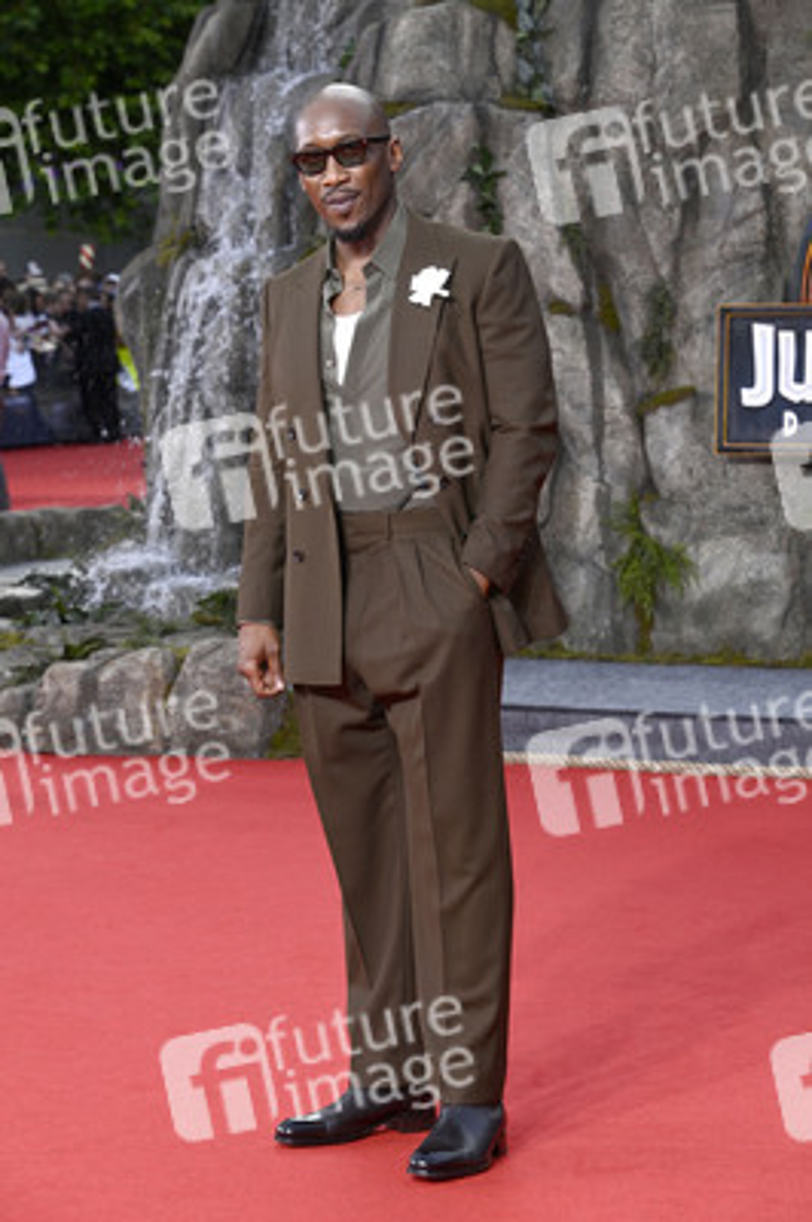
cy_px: 611
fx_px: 3796
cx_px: 406
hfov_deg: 12.2
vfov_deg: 18.3
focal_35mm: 112
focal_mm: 112
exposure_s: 1/200
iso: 500
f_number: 8
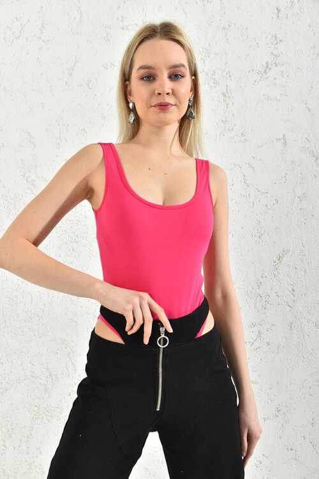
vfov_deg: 55.8
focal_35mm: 34
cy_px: 240
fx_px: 452
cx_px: 160
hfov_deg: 38.9
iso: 100
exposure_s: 1/160
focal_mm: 34
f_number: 7.1
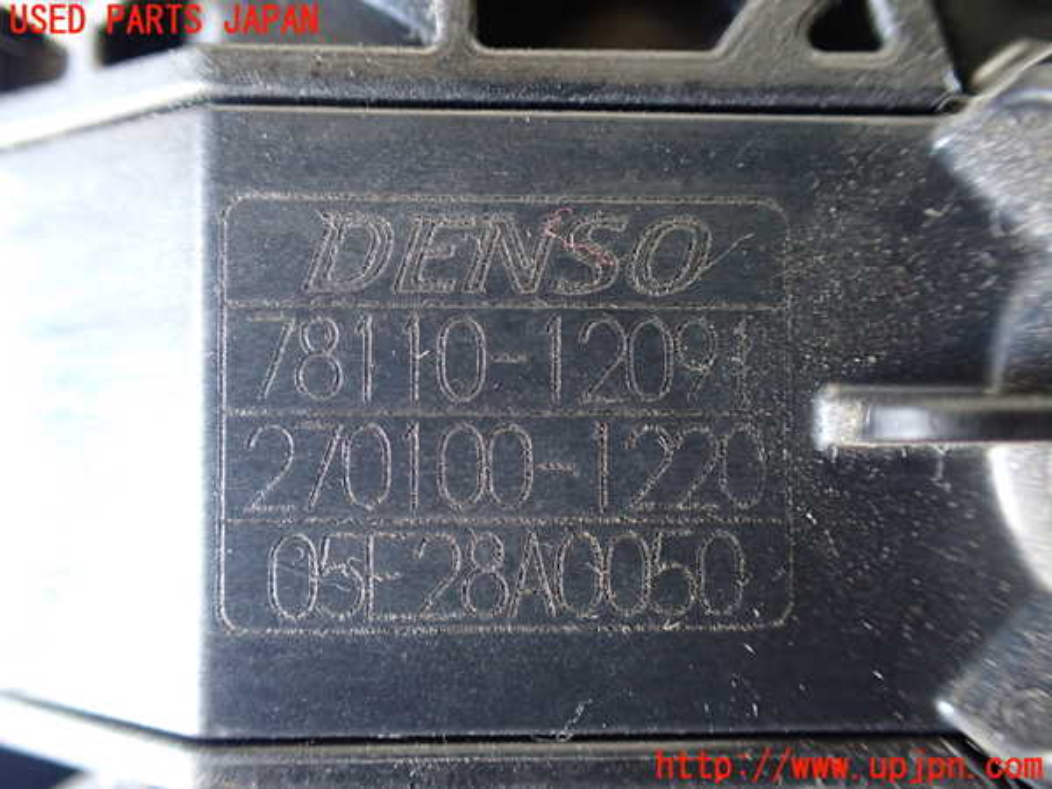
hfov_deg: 60.0
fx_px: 912
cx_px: 526
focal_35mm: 30
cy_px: 394
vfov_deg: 46.8
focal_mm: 5.4
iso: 800
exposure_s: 1/30
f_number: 2.3
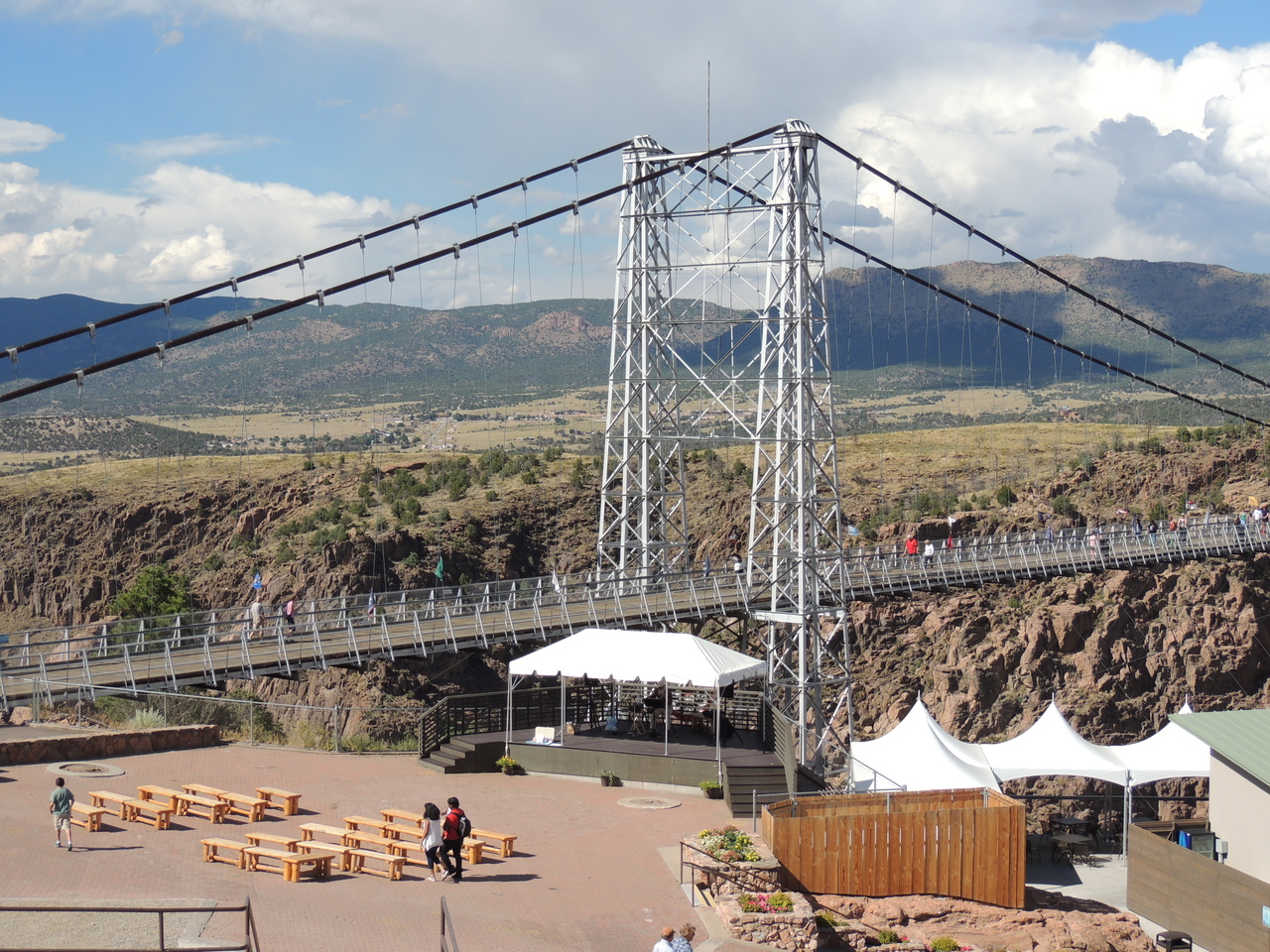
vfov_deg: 26.6
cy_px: 476
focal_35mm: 55
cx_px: 635
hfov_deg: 34.9
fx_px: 2018
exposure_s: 1/1000
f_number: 3.7
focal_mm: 9.8
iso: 100
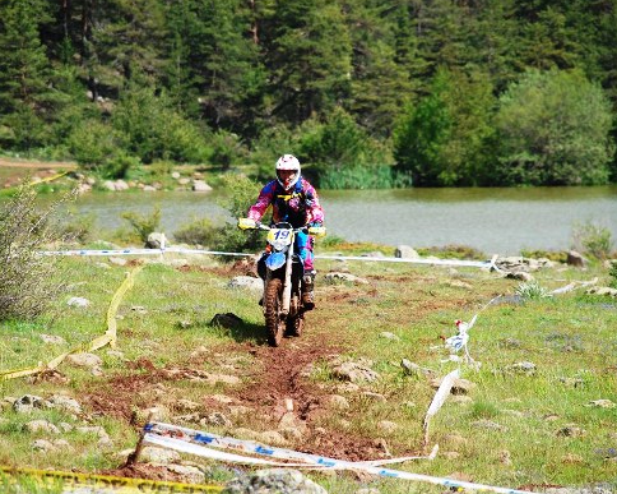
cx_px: 275
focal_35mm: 373
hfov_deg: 5.2
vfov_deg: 4.1
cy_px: 247
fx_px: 6810
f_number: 6.3
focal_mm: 200
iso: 100
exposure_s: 1/250
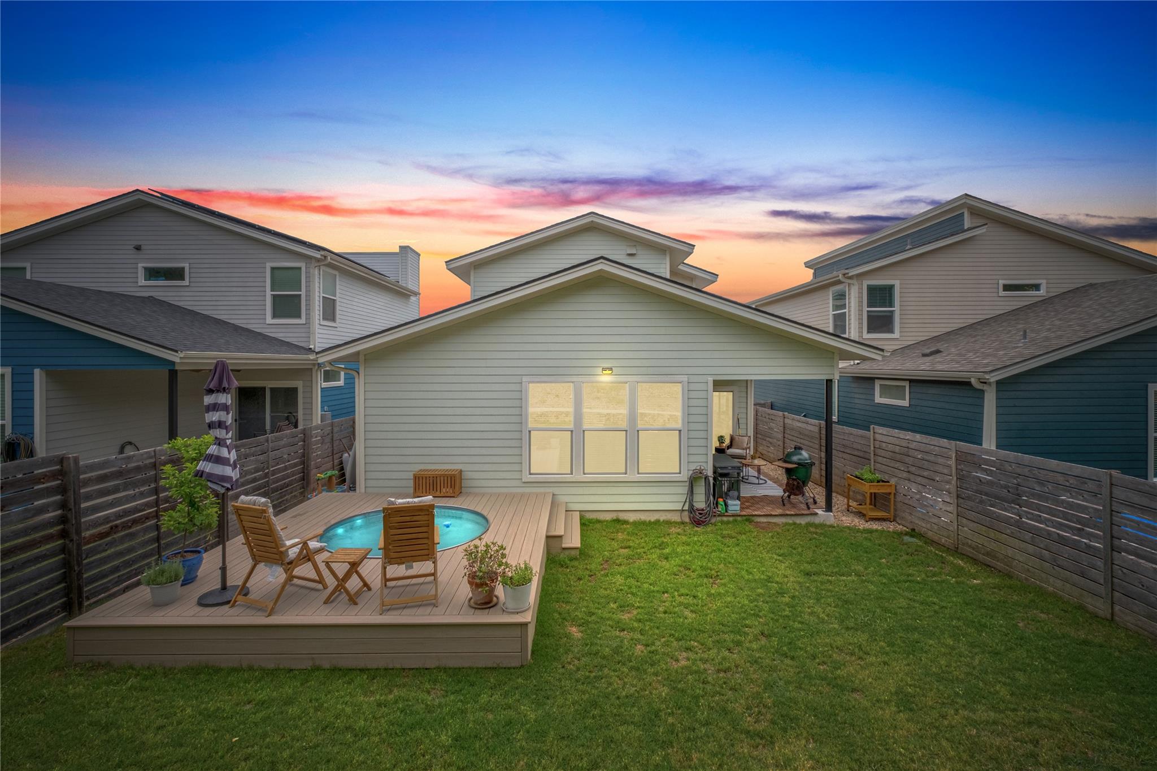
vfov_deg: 73.7
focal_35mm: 16
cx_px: 578
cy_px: 386
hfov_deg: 96.8
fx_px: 514
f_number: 8
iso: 640
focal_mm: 10.4
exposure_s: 1/400
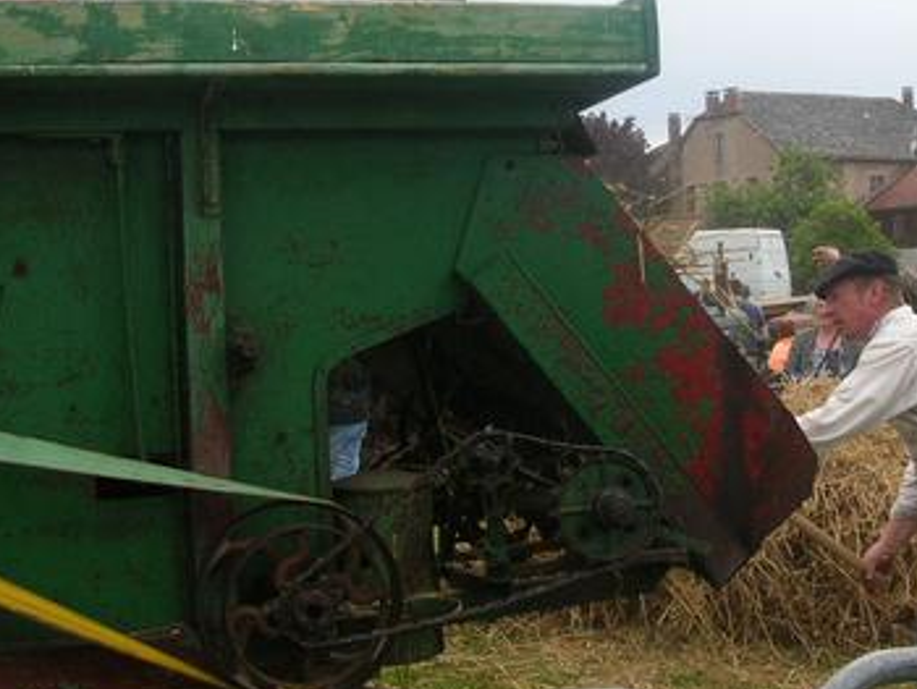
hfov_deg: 29.9
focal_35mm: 64
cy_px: 265
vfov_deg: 22.9
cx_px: 645
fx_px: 1697
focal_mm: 5.8
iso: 50
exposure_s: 1/434
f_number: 2.8
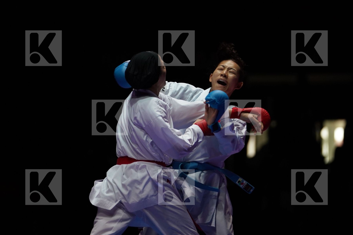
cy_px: 118
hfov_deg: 8.3
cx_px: 176
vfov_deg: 5.6
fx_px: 2422
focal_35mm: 247
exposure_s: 1/1000
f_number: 2.8
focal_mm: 165
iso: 1250
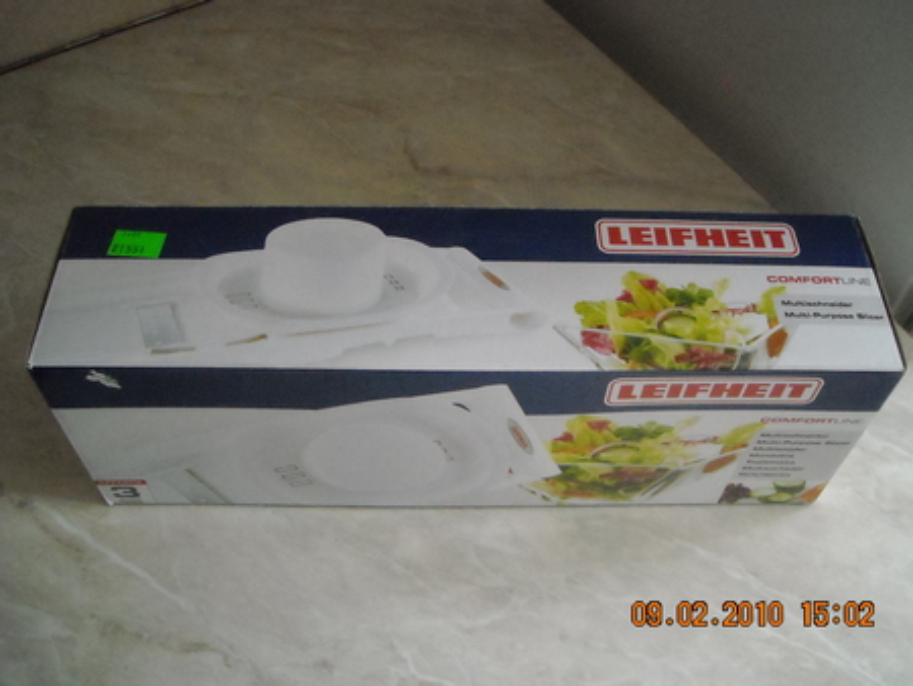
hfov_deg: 52.6
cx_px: 456
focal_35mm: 35
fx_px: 924
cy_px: 343
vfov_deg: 40.7
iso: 800
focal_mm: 5.7
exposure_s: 1/61
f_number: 2.8
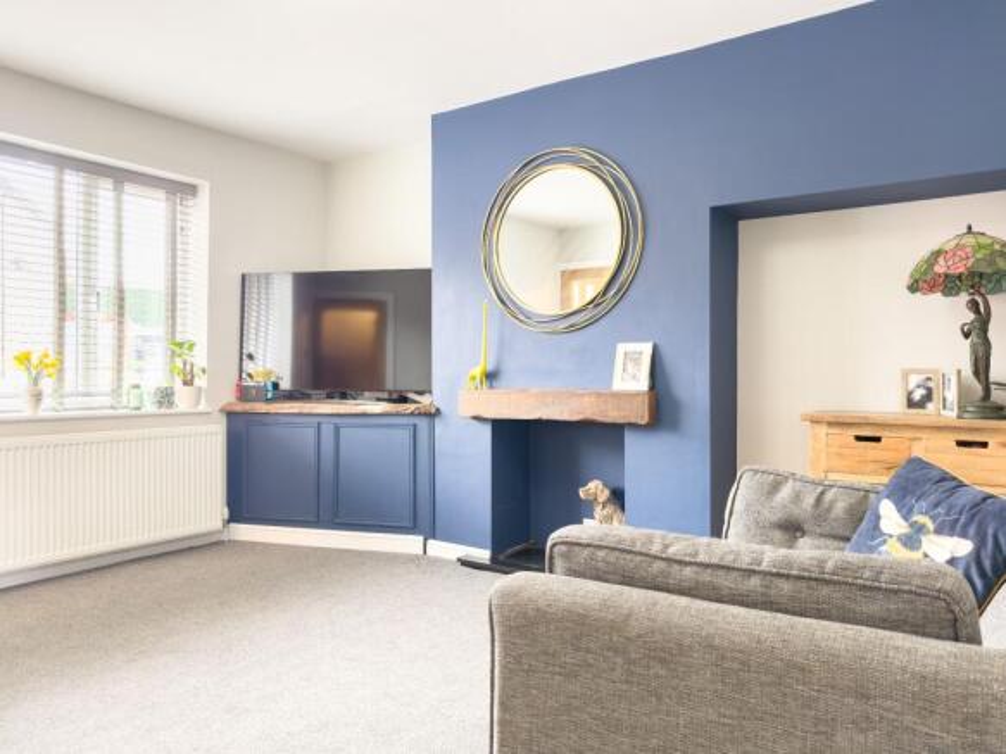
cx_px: 503
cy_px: 377
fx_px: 697
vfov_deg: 56.8
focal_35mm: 24
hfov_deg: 71.6
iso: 250
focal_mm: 6.76
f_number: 1.8
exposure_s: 1/35
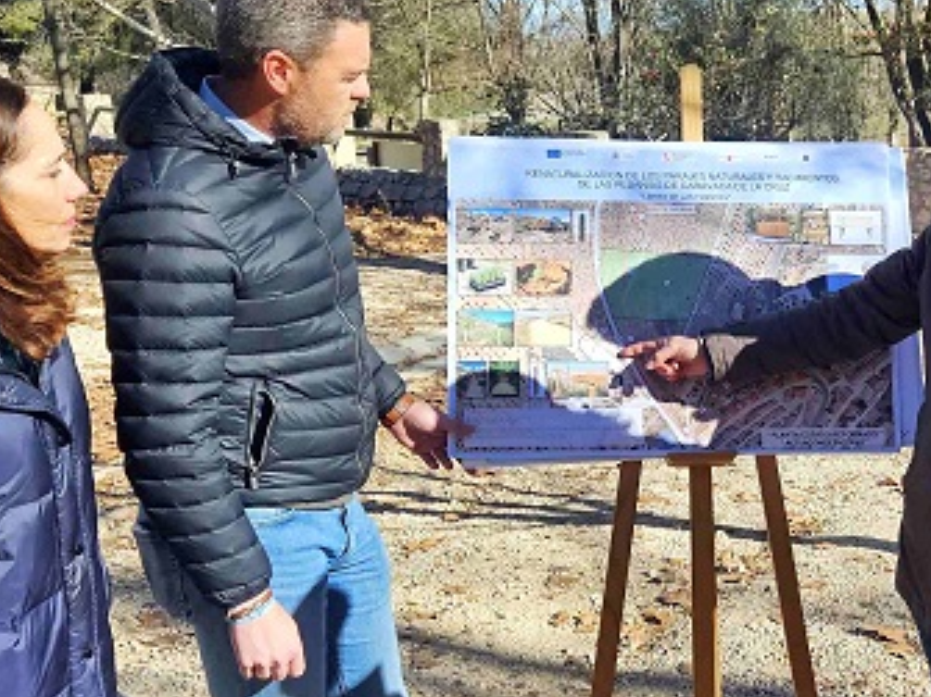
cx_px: 728
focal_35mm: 55
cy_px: 436
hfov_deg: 34.0
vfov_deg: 26.5
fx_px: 1479
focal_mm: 5.4
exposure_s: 1/1395
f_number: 1.8
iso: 32
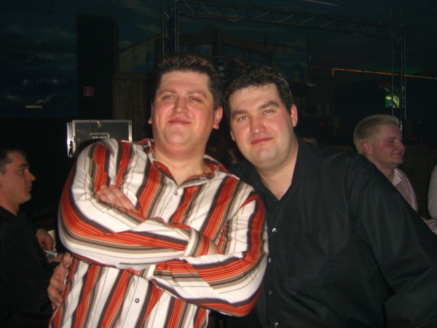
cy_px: 164
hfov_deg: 49.0
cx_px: 218
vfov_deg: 37.7
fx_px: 480
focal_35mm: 38
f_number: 2.8
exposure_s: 1/60
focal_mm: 7.9
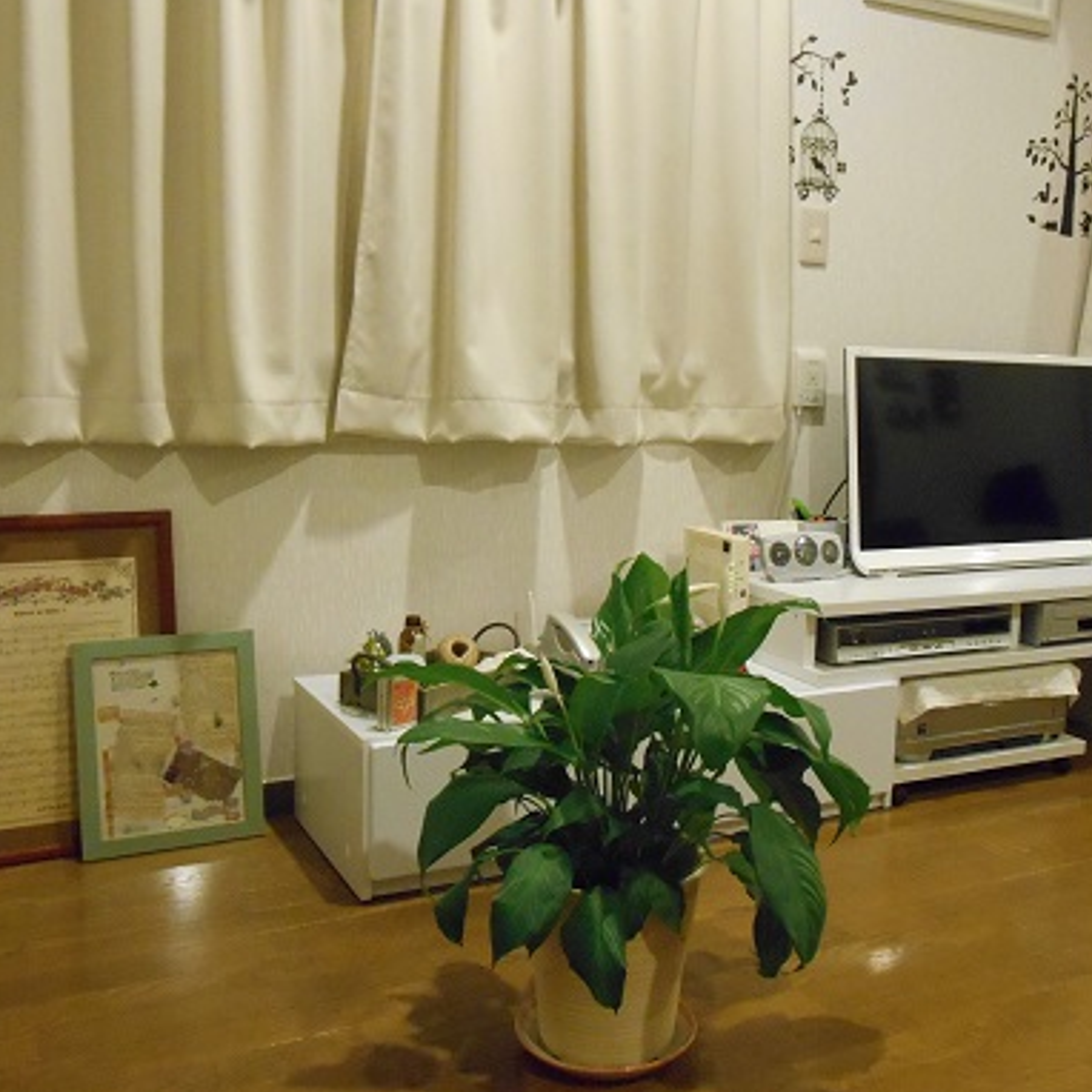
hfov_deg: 44.8
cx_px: 620
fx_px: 1321
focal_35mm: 37
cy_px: 545
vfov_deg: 44.9
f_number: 3.6
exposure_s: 1/6
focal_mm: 5.5
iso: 800
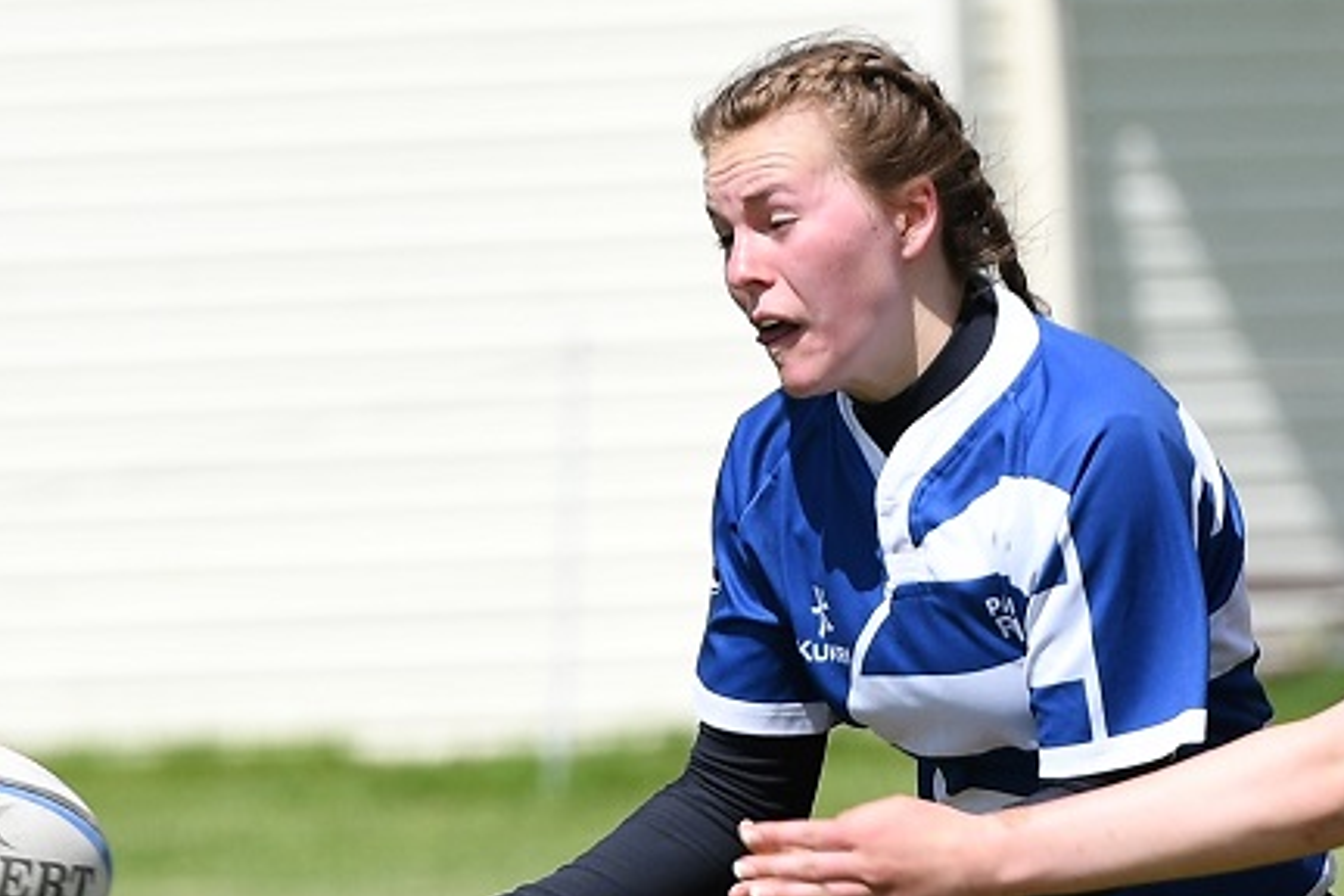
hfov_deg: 2.6
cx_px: 464
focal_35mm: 793
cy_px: 1139
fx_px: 29603
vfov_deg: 1.7
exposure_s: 1/1000
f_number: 4
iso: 100
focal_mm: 200
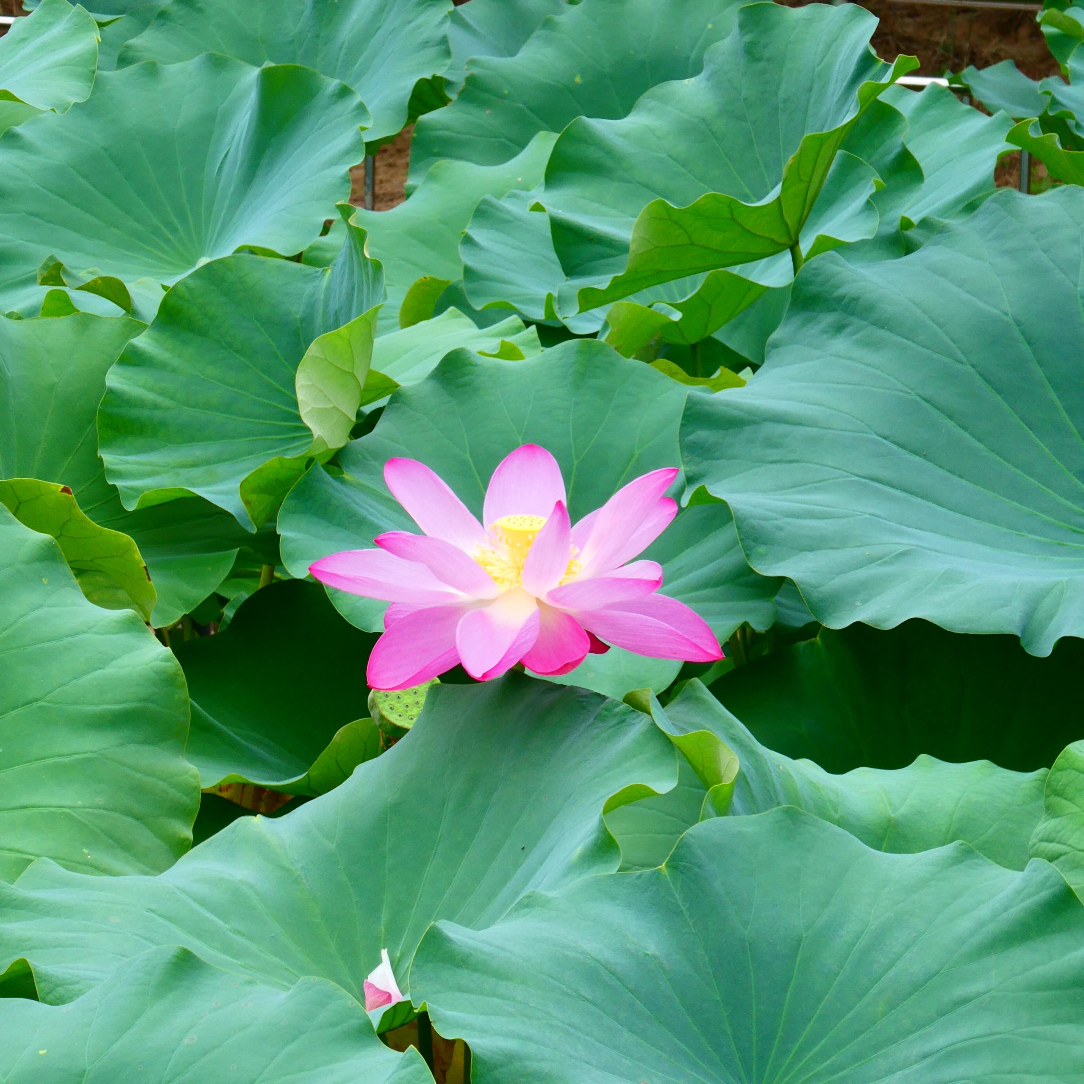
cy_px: 441
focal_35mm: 169
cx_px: 542
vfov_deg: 10.3
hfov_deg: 10.3
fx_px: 5987
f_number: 5.4
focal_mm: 25.6
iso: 80
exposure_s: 1/125
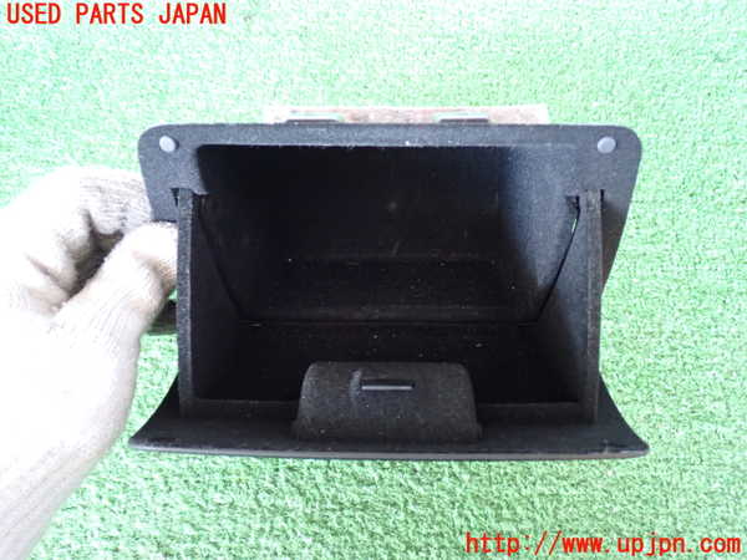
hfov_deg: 51.4
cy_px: 280
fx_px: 777
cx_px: 374
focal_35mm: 36
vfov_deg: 39.7
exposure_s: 1/15
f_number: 2.5
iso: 800
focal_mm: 6.37
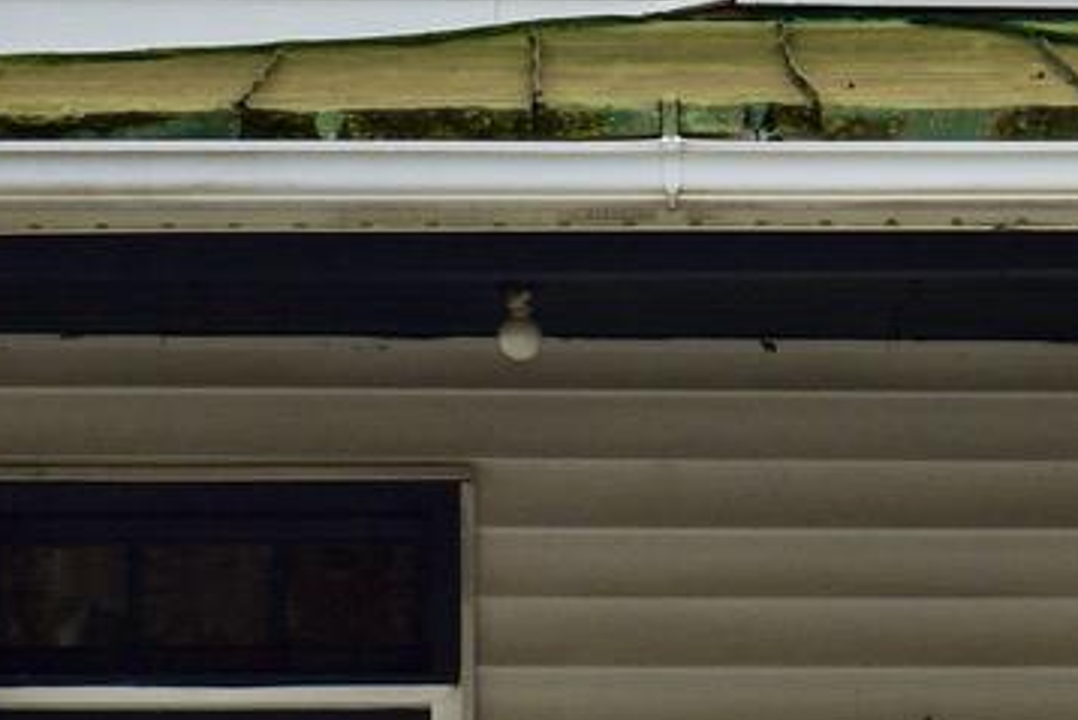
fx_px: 7455
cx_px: 1313
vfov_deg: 5.5
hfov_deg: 8.2
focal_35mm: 249
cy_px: 481
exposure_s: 1/200
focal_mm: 29
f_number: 11
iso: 100
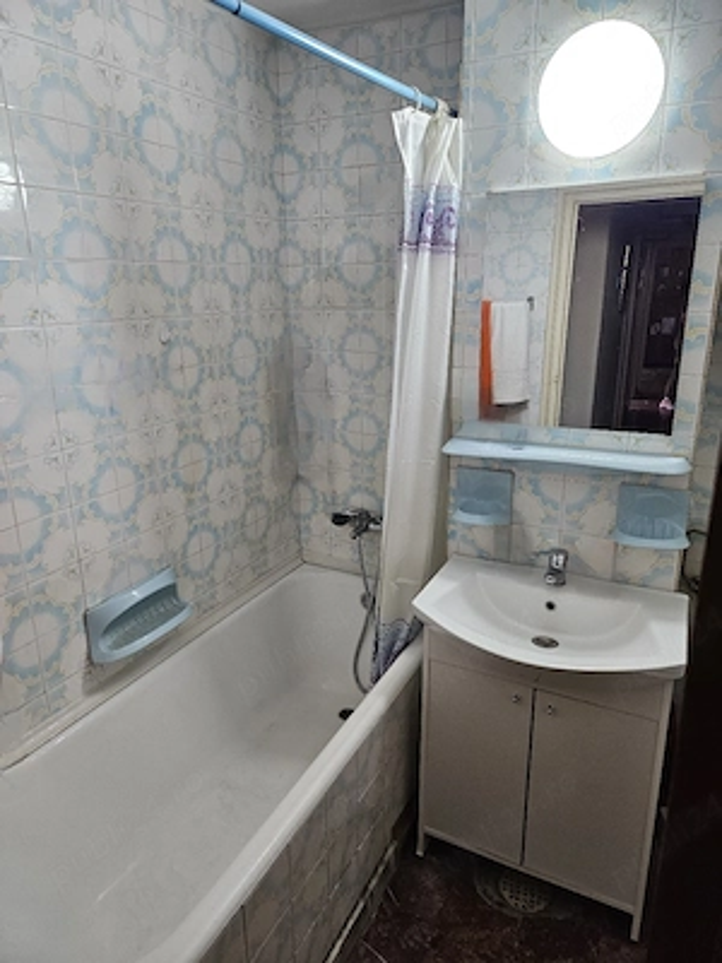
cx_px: 361
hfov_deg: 58.9
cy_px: 482
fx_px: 640
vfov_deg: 73.9
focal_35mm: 23
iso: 250
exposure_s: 1/101
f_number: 1.8
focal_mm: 5.4
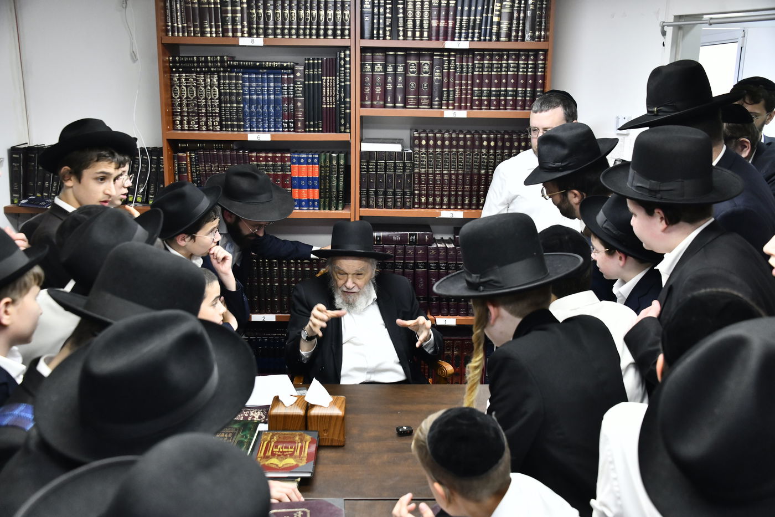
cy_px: 258
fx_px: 818
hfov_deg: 50.7
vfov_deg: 35.0
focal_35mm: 38
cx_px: 388
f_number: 5.6
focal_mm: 38
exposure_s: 1/125
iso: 1250
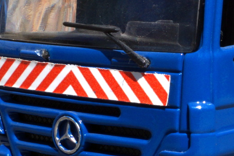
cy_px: 107
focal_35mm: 150
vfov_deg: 9.1
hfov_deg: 13.3
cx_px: 284
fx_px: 974
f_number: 22
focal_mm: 26
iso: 100
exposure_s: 1/60
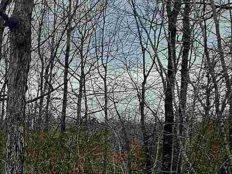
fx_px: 402
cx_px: -211
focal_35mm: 60
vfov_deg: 22.0
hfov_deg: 20.1
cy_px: 225
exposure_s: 1/769
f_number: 2.2
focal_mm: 2.2
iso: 50
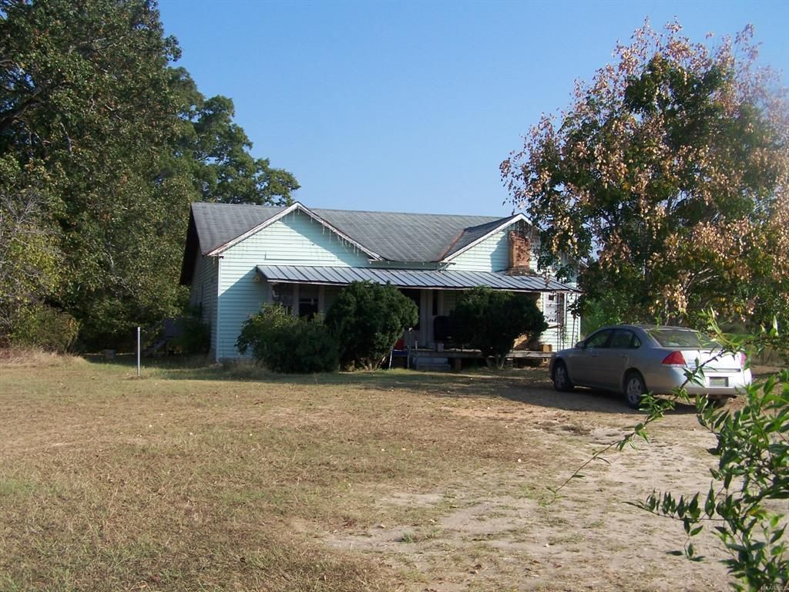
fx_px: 866
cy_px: 296
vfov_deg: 37.7
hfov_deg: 49.0
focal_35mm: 38
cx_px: 394
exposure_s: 1/640
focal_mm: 6.3
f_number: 4
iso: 80
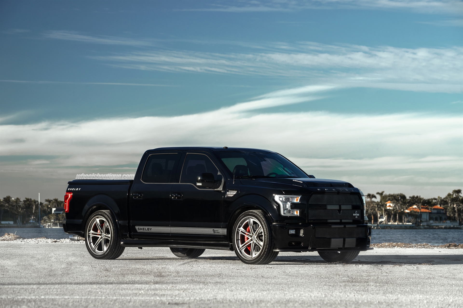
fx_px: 1633
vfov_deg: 10.8
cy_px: 154
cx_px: 232
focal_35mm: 127
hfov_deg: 16.1
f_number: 6.3
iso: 160
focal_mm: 127
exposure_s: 1/160
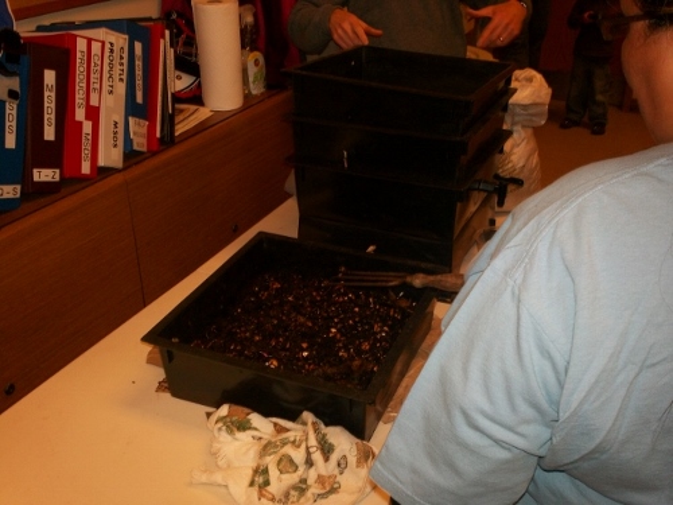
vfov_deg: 37.7
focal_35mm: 38
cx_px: 336
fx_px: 739
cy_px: 252
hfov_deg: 49.0
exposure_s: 1/30
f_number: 4.5
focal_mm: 6.3
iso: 80
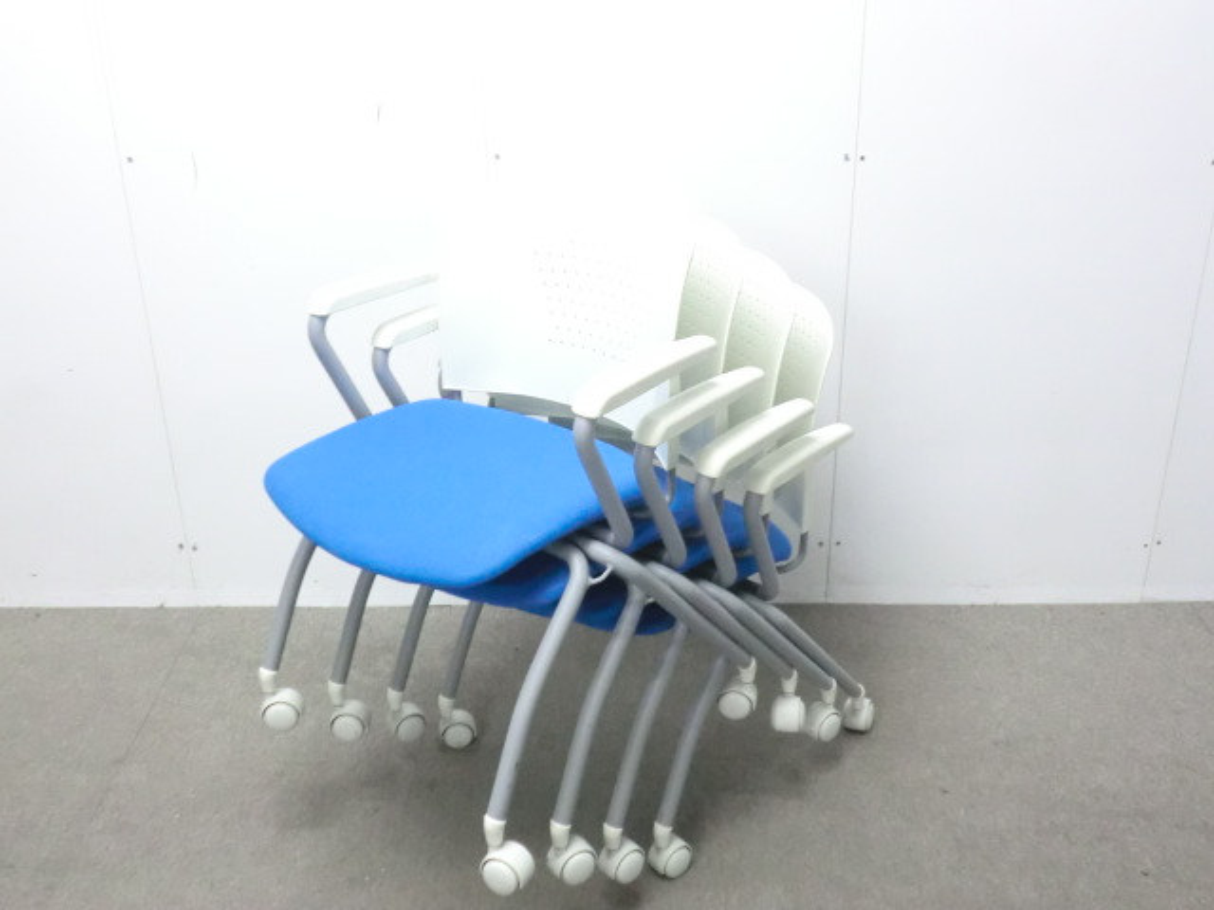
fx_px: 1333
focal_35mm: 38
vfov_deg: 37.7
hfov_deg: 49.0
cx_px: 607
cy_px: 455
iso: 800
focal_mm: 6.9
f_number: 3.9
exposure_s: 1/30
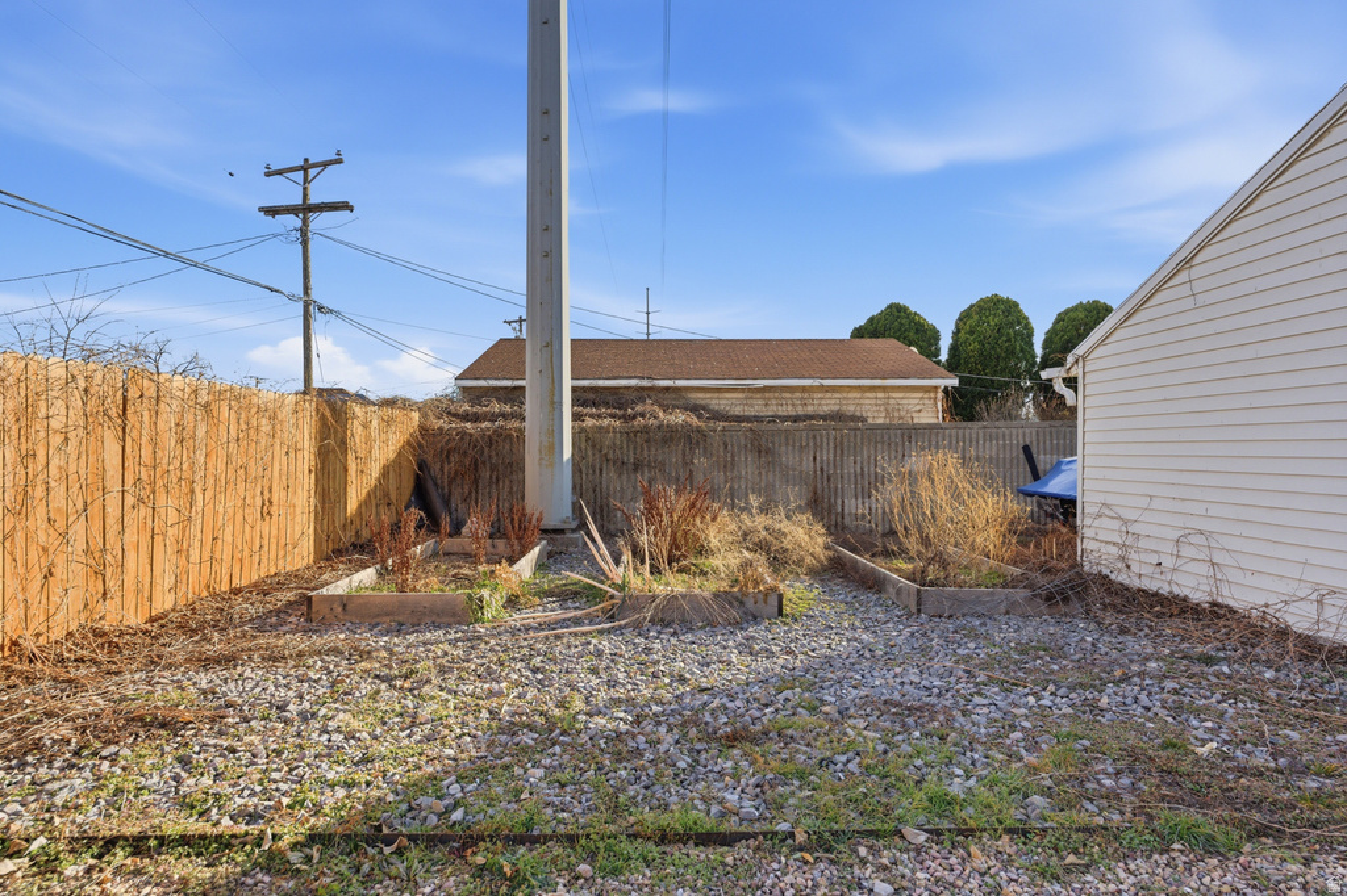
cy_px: 448
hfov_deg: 85.7
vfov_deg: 63.4
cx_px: 674
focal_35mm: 19
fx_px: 726
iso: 100
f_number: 8
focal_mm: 19.4
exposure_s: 1/2500
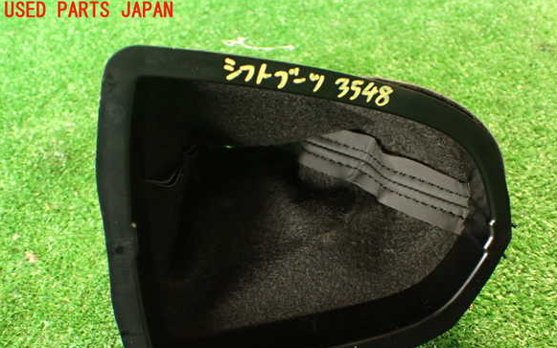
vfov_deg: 36.1
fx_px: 531
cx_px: 287
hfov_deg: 55.3
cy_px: 215
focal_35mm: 35
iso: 800
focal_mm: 5.79
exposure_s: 1/25
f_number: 2.4
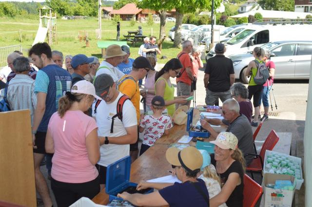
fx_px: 364
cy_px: 104
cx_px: 156
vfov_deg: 31.8
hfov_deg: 46.5
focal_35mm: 42
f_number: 5.6
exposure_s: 1/200
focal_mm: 28
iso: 100
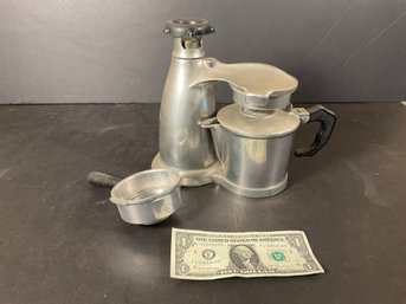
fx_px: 340
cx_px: 203
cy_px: 152
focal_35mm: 29
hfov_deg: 61.7
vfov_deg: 48.2
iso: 100
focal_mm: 3
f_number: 1.8
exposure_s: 1/60
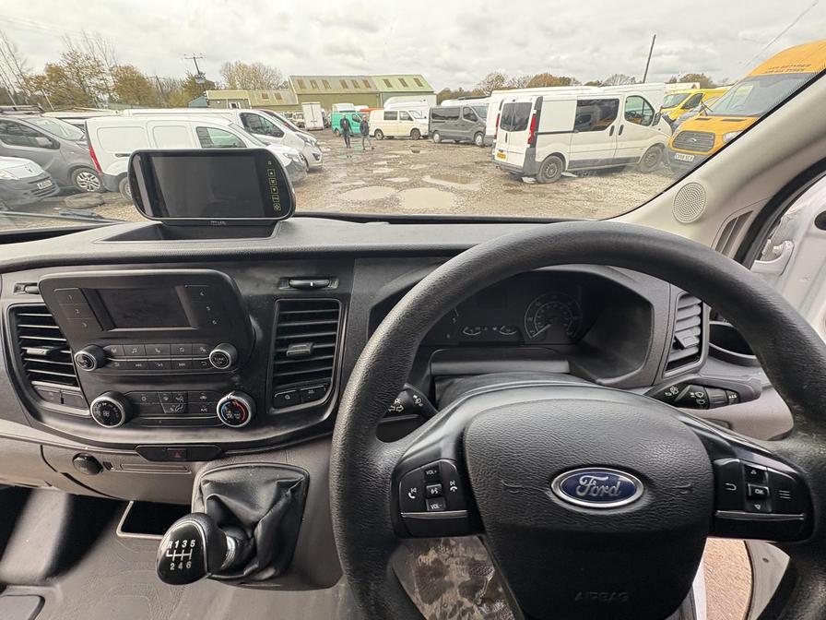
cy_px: 310
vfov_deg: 85.7
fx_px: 334
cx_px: 413
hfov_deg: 102.1
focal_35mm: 14
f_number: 2.2
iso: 160
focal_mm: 2.22
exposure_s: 1/99
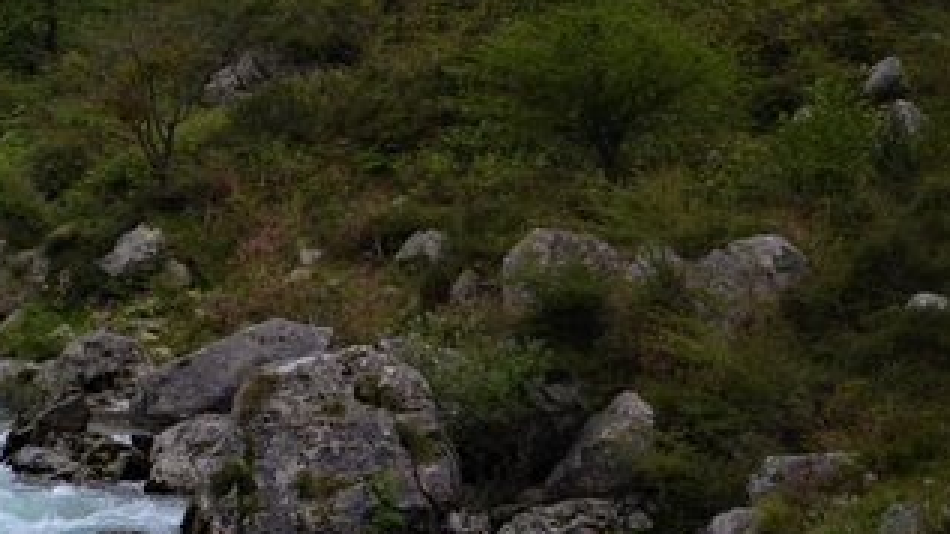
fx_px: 9165
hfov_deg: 5.9
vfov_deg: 3.3
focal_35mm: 364
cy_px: 363
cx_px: -183
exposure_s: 1/250
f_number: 5.6
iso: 400
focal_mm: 92
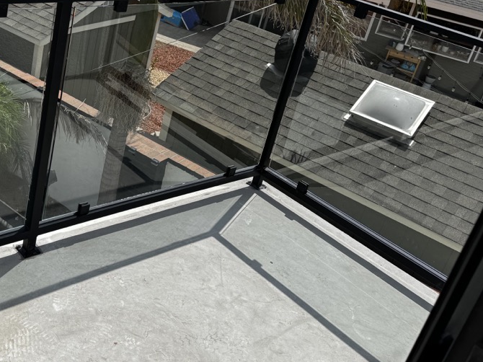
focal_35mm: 43
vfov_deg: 32.9
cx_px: 81
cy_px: 87
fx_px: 600
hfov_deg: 41.5
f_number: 1.78
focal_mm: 6.76
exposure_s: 1/5814
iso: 80
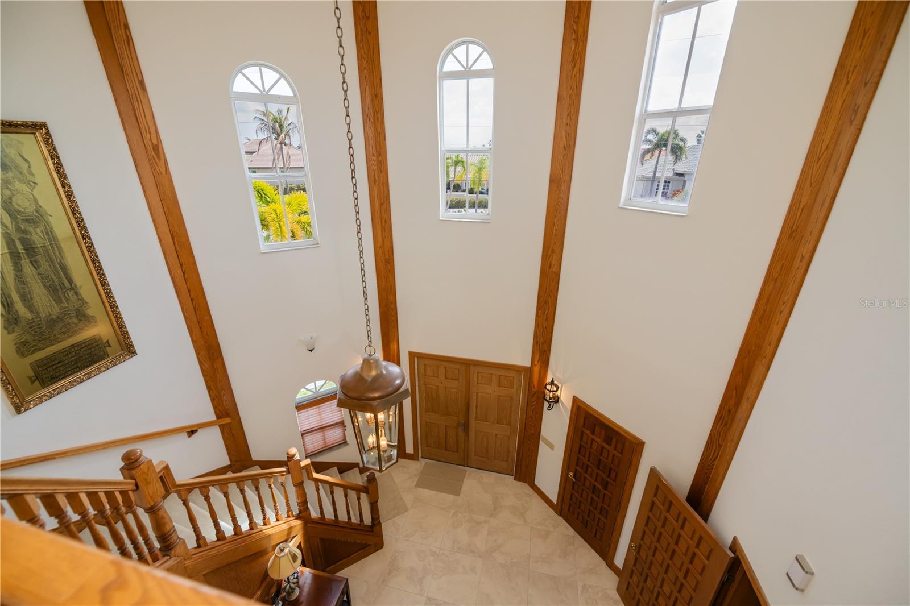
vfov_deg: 81.2
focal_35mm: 14
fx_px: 354
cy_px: 303
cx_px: 455
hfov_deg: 104.3
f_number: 4
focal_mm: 14
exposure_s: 1/320
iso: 160
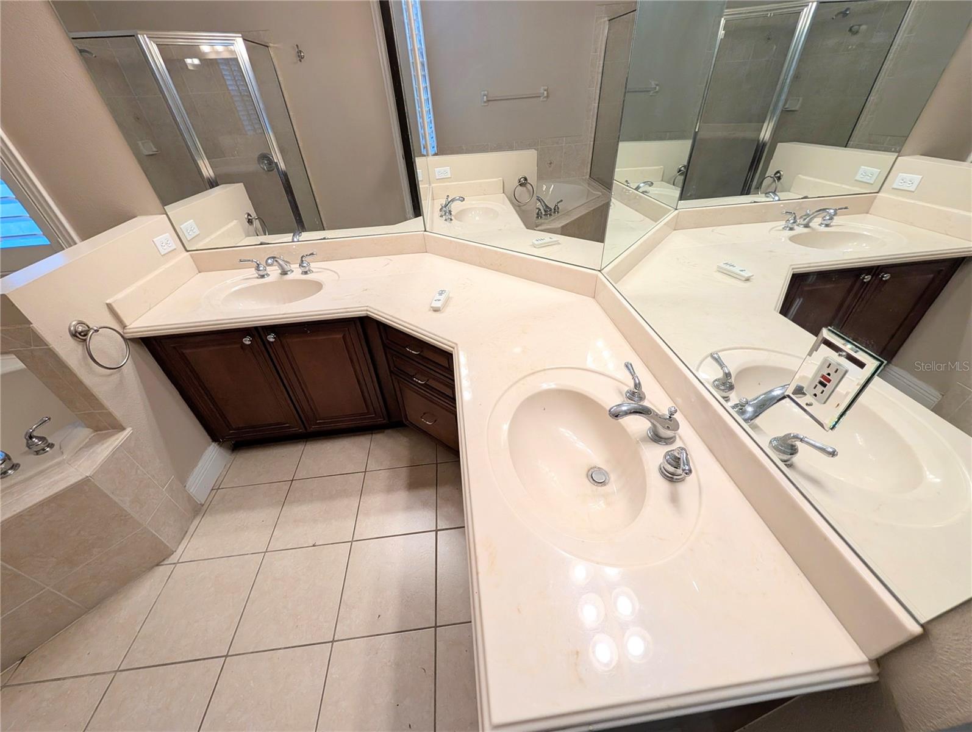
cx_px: 486
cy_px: 366
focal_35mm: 12
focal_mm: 2.02
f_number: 1.7
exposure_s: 1/120
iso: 111
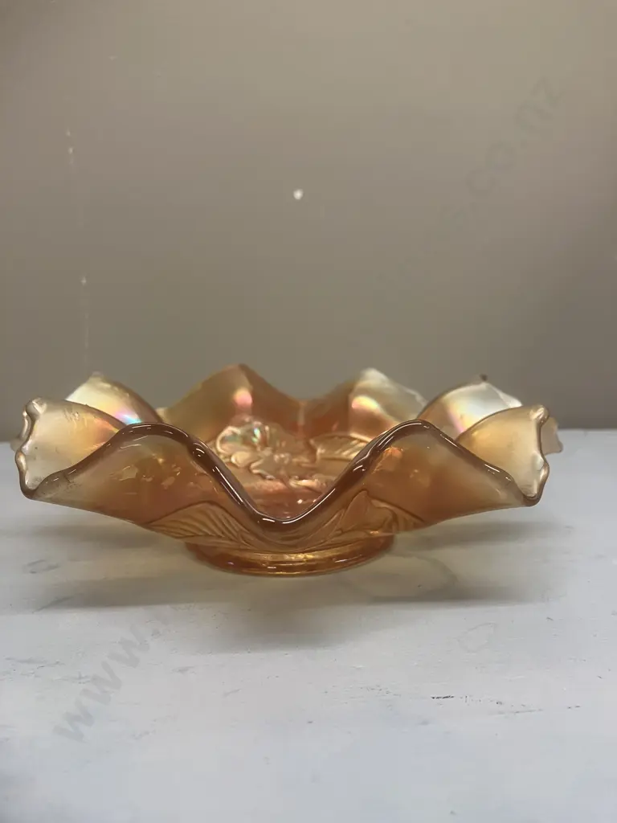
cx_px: 308
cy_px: 412
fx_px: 665
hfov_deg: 49.7
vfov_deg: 63.4
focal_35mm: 28
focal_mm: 3.99
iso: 125
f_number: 1.8
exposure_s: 1/50
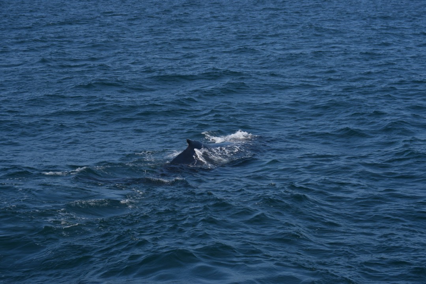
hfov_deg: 21.9
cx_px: 213
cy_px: 142
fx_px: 1100
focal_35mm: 93
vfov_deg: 14.7
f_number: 5.6
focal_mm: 62
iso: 200
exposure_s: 1/1600
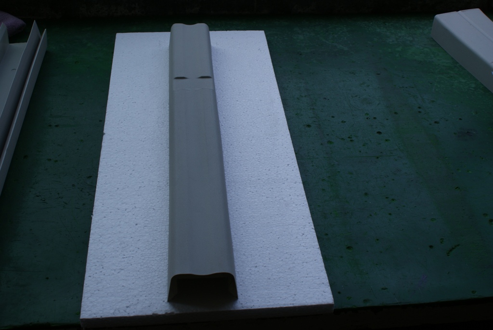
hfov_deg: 43.6
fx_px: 617
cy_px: 165
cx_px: 246
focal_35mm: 45
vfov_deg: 29.9
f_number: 8
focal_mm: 30
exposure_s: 1/100
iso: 100
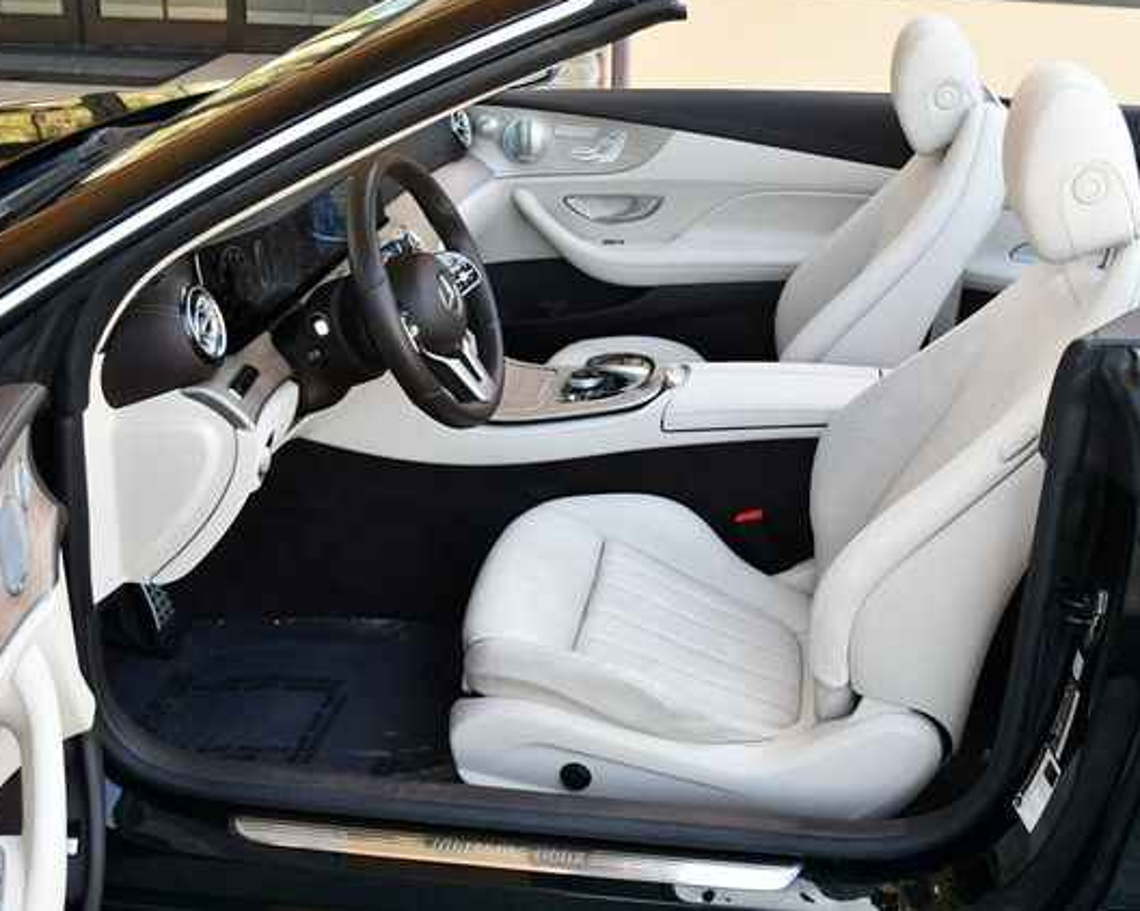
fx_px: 1383
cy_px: 451
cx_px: 676
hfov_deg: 44.6
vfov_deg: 36.5
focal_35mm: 41
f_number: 4
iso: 400
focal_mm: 18
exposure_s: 1/250
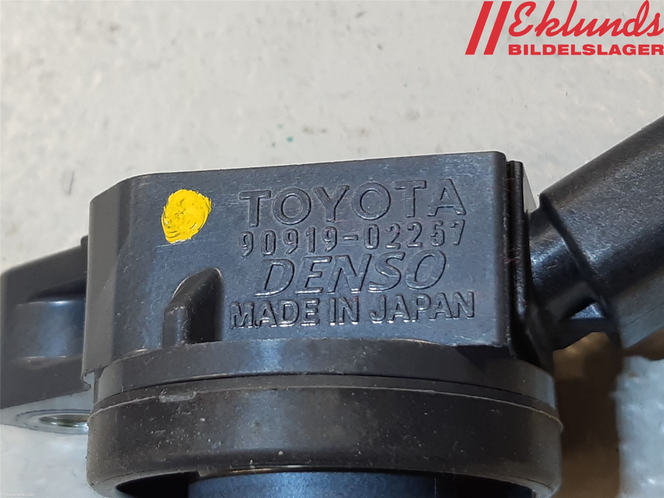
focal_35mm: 26
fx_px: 499
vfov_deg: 53.1
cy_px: 249
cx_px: 332
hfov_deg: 67.3
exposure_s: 1/50
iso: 64
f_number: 1.7
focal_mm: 3.93
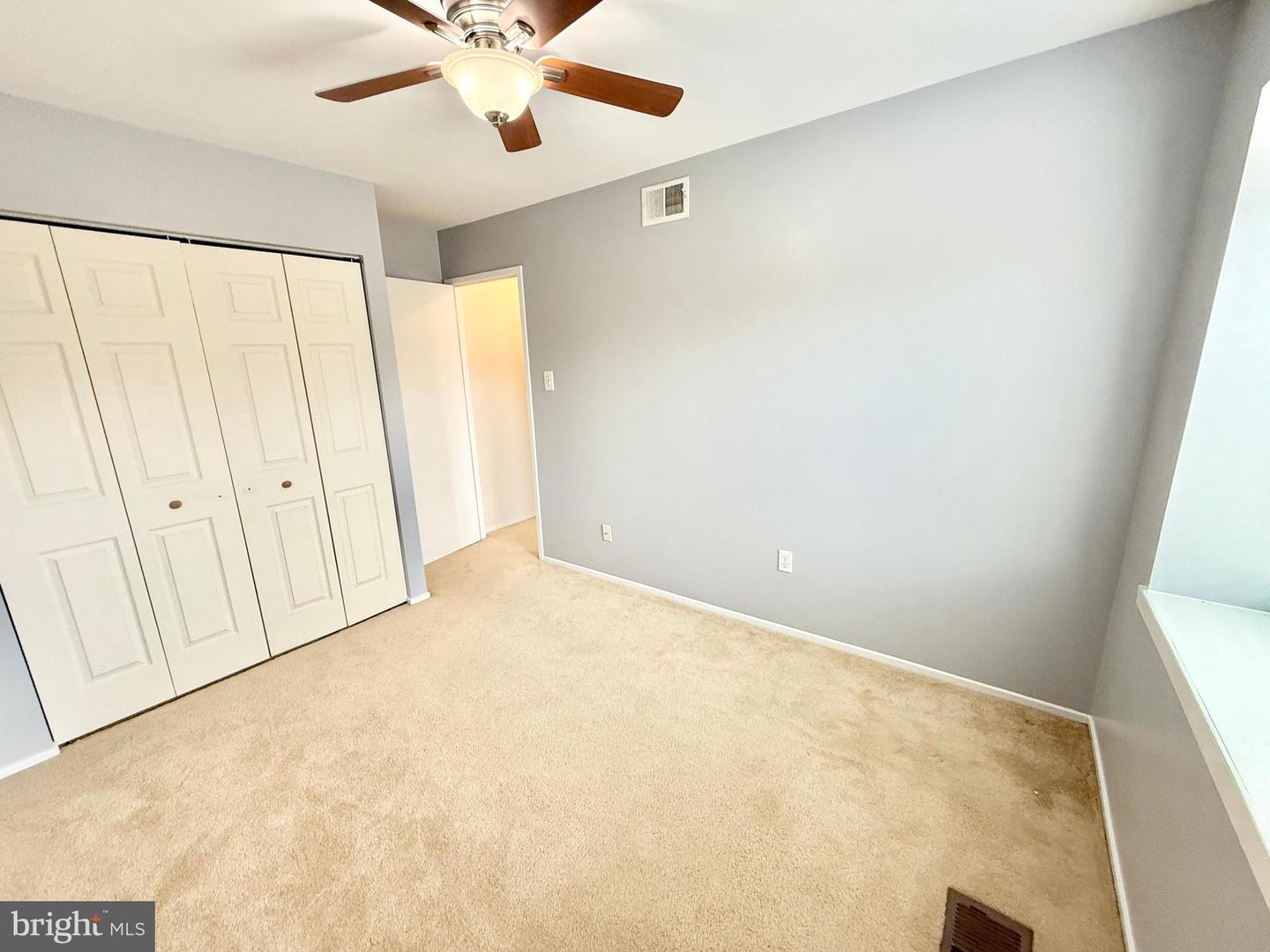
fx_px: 514
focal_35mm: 14
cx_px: 635
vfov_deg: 85.7
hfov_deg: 102.1
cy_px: 476
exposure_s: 1/120
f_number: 2.2
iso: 250
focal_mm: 2.22
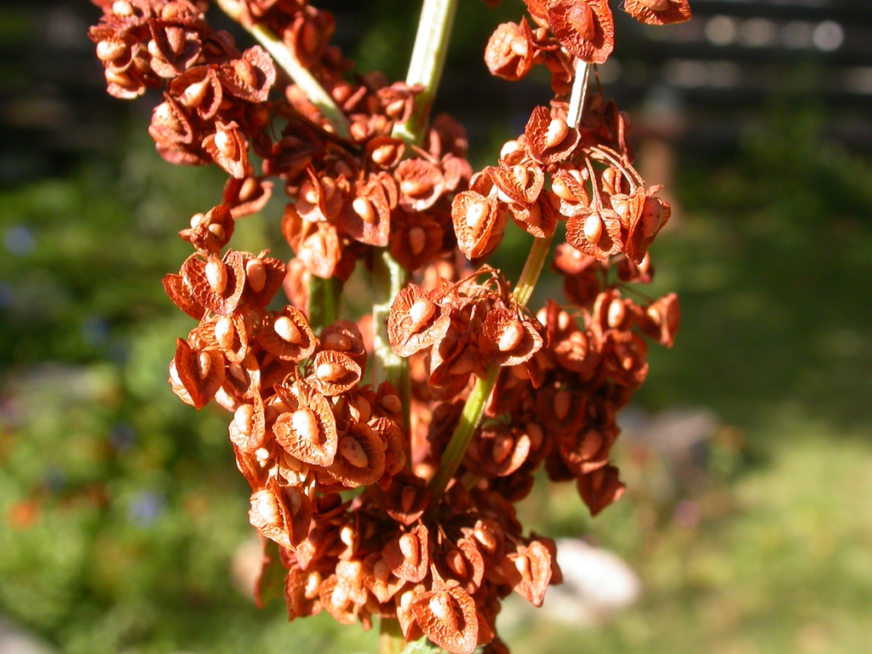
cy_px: 327
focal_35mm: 55
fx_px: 1385
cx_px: 436
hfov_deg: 34.9
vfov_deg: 26.6
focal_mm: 11.5
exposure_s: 1/172
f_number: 6
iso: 100
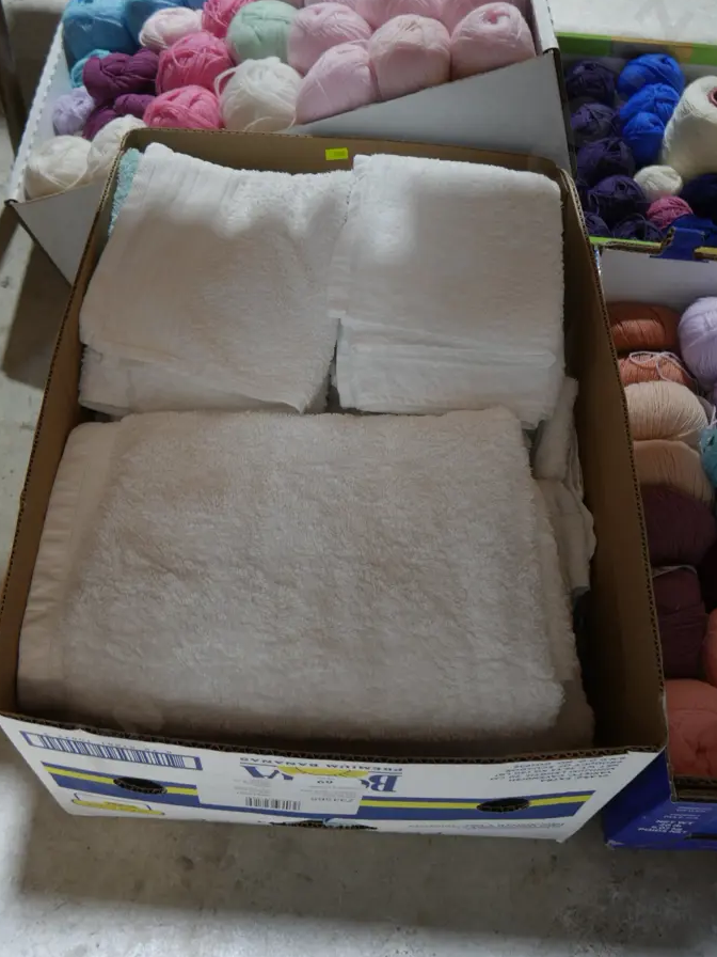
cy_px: 438
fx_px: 884
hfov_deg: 44.2
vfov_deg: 56.7
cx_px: 347
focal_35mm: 32
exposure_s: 1/60
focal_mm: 14
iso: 500
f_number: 3.5
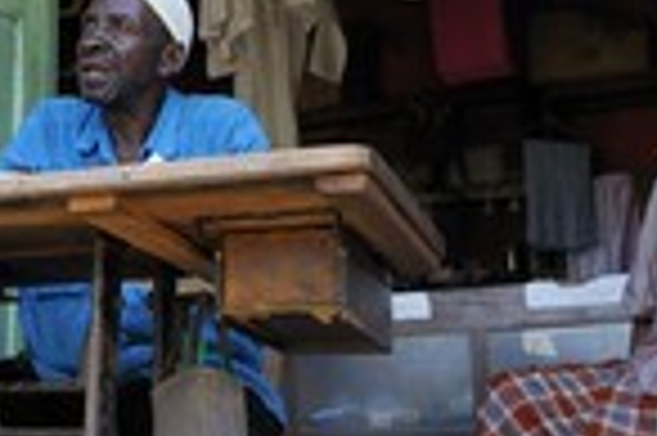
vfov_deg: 19.6
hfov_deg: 28.1
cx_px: 63
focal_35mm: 69
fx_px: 1258
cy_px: 162
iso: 400
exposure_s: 1/160
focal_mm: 24
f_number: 5.6
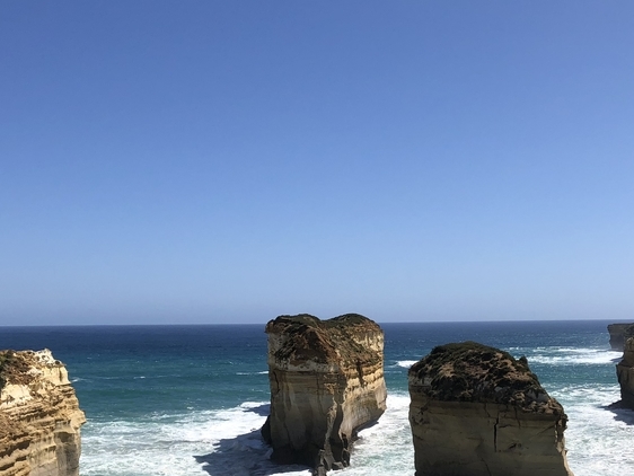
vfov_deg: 27.9
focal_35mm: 51
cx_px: 370
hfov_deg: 37.4
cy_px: 388
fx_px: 934
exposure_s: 1/4808
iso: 20
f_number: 1.8
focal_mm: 3.99
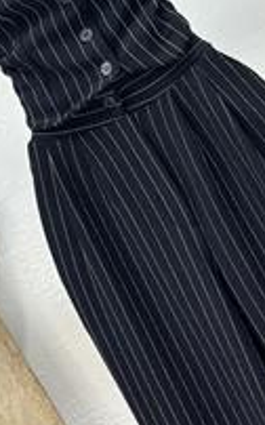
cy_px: 80
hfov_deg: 12.9
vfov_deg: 20.4
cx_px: 103
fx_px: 1169
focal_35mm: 101
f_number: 1.78
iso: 100
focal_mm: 6.86
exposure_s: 1/100
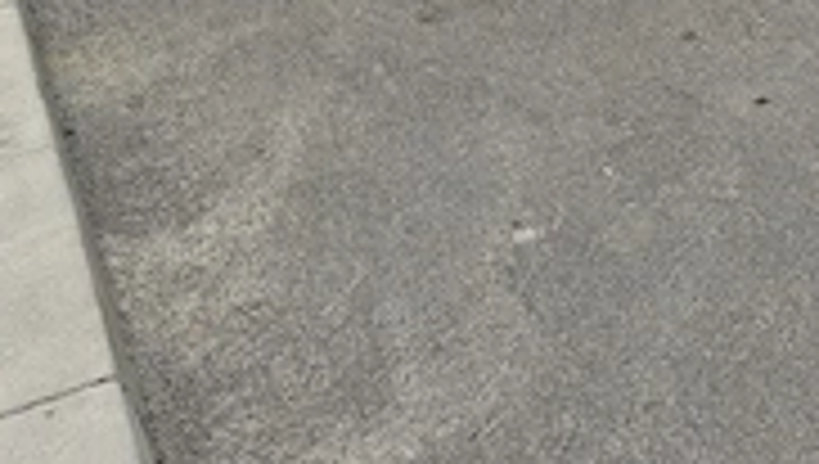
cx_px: 576
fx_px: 1196
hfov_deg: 37.2
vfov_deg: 18.7
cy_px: -279
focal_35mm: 55
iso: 50
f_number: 1.8
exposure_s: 1/526
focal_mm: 5.54
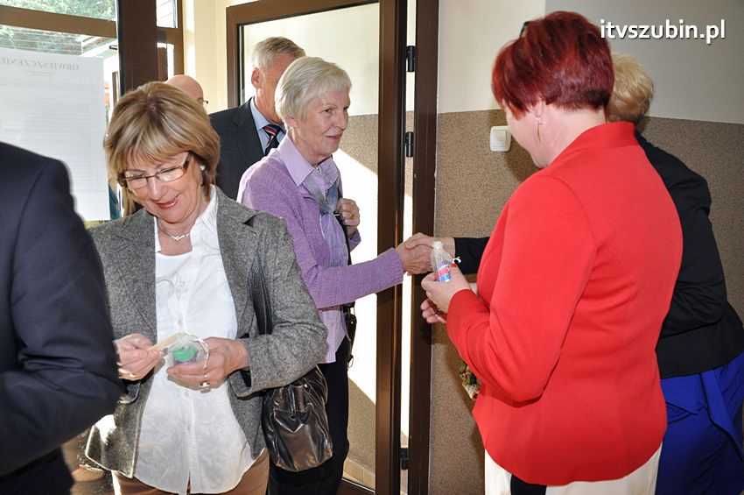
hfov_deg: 57.3
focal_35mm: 33
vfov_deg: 39.9
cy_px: 248
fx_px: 681
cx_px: 372
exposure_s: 1/80
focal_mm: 22
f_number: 5.6
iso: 800
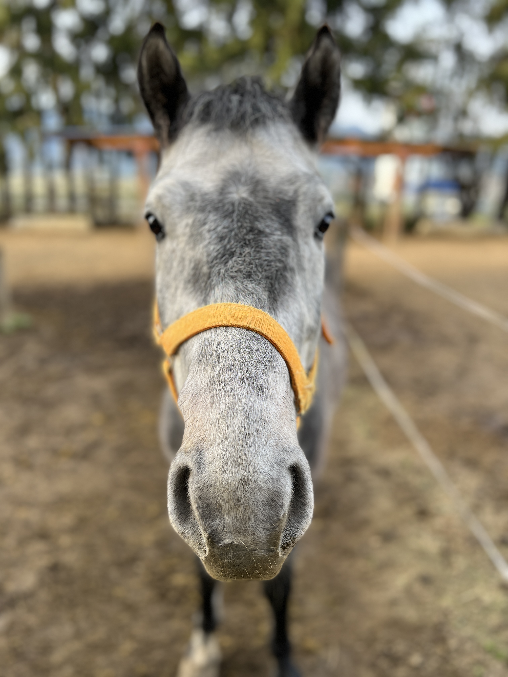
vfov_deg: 67.3
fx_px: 509
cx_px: 254
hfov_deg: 53.1
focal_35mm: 26
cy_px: 338
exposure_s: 1/159
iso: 40
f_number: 1.5
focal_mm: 5.7
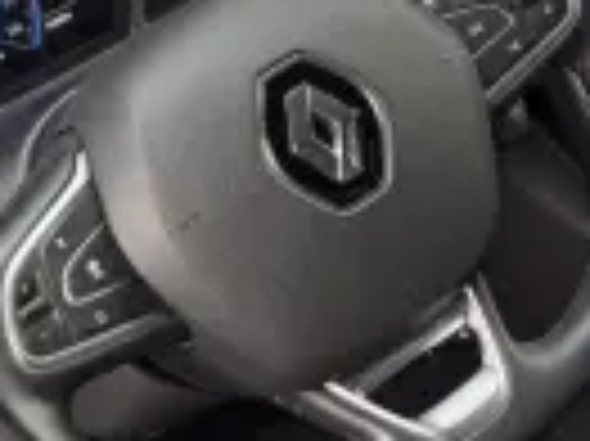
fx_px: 2248
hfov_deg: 14.9
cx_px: 437
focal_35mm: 132
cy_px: 45
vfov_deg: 11.1
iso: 125
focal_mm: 6.76
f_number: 1.78
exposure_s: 1/101
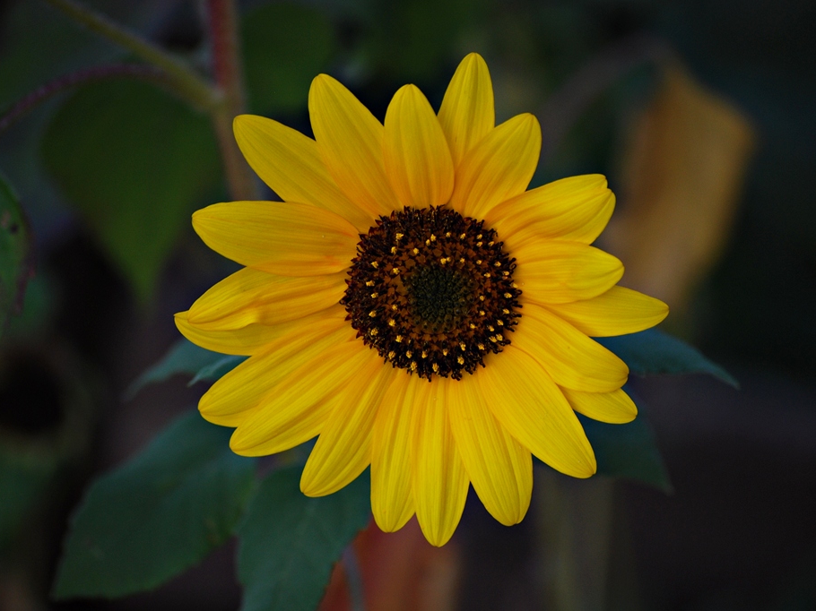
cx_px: 428
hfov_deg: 7.6
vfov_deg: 5.7
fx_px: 6127
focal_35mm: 260
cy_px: 305
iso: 200
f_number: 5.3
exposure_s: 1/25
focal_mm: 160
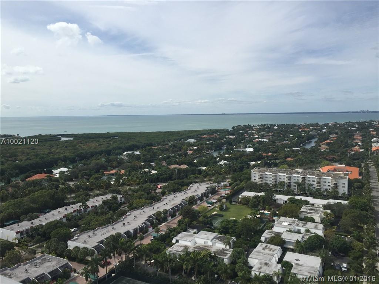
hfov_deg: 61.7
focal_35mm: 29
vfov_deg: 48.2
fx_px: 318
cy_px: 142
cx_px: 190
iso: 32
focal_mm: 4.15
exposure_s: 1/3049
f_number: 2.2
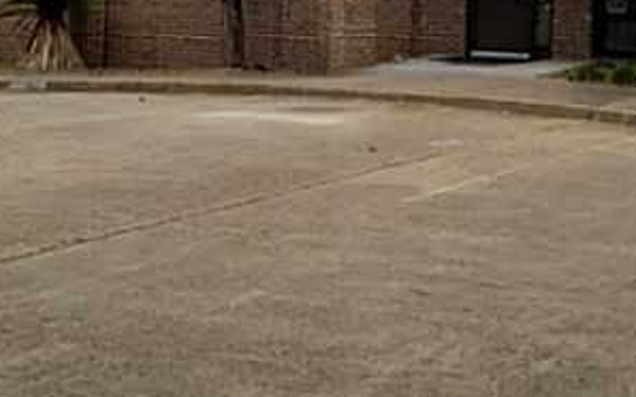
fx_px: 1282
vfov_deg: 17.1
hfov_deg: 27.4
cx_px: 497
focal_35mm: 74
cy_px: -23
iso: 50
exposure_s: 1/2184
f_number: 1.7
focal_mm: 4.2
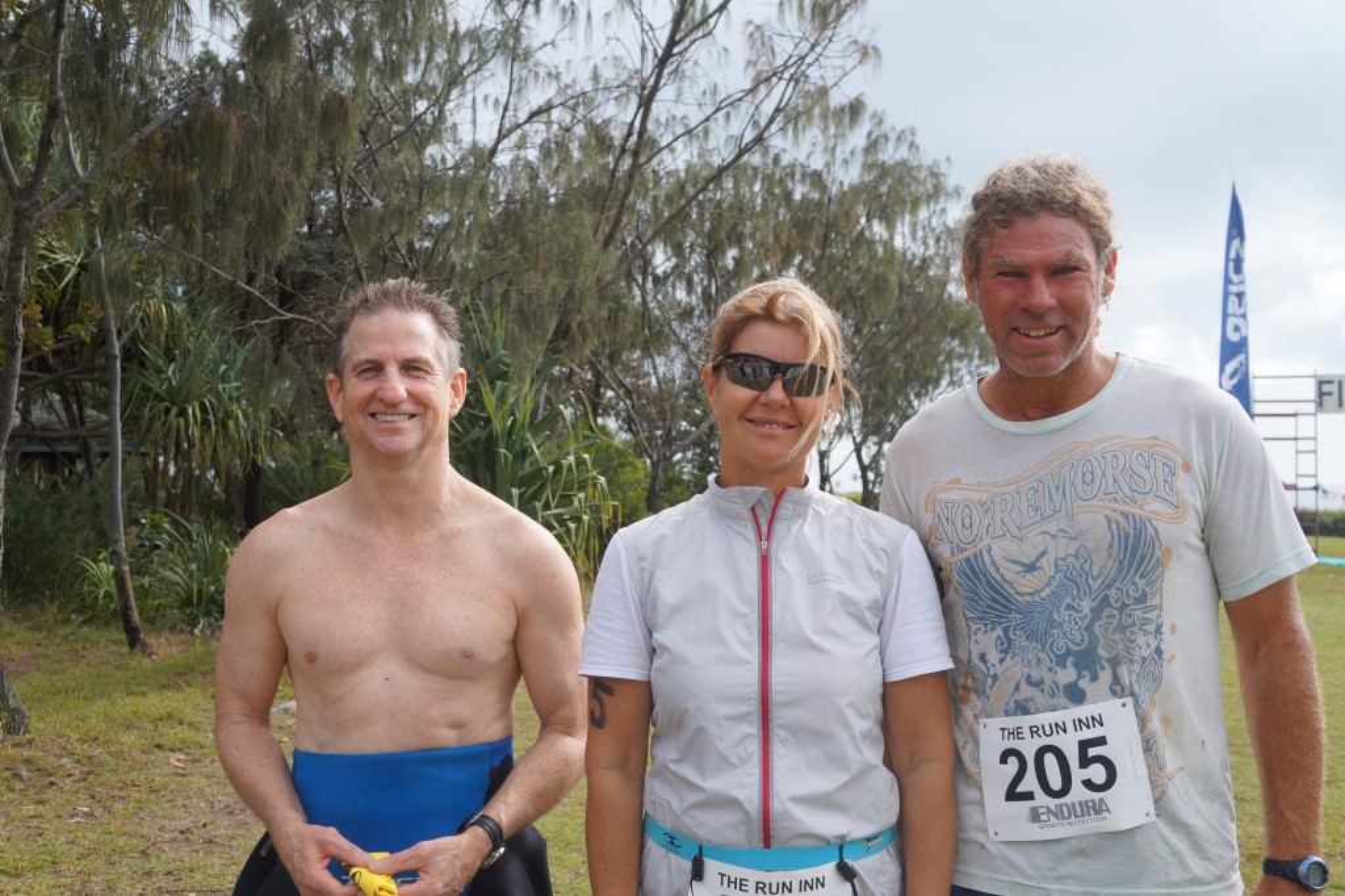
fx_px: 1344
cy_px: 448
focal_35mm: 36
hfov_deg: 53.1
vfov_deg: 36.8
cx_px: 672
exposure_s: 1/400
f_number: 5
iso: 100
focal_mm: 24
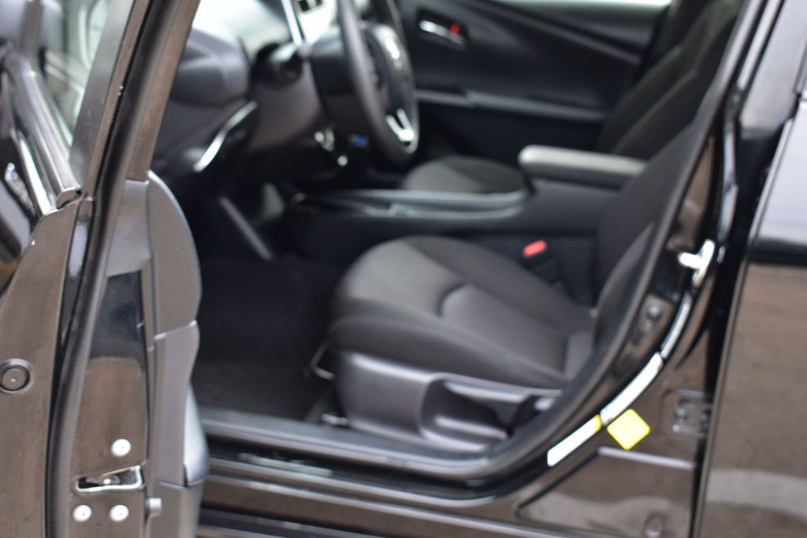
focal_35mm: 57
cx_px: 404
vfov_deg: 23.8
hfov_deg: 35.1
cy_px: 269
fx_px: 1277
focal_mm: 38
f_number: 6.3
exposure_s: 1/15
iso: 400
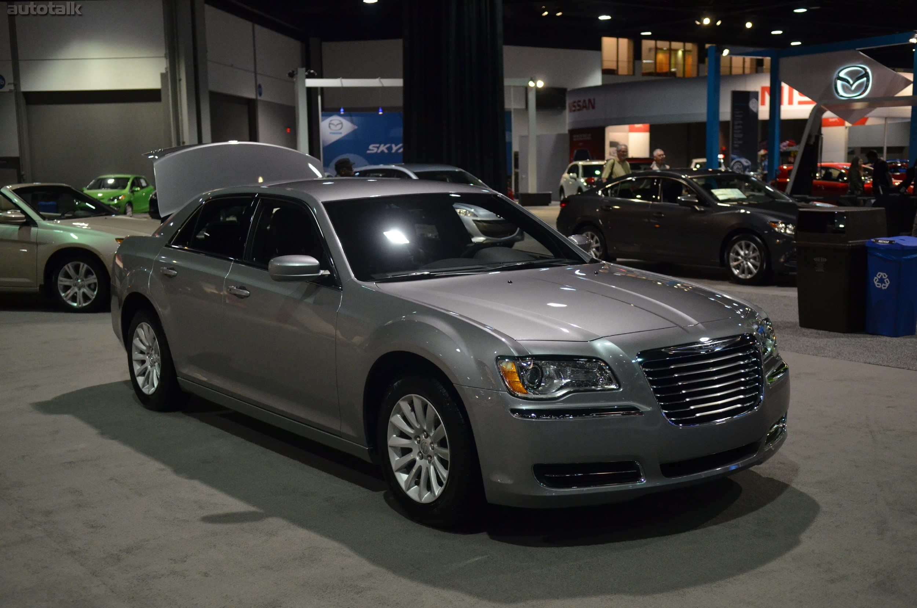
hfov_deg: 46.5
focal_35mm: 42
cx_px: 458
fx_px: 1068
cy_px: 304
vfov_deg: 31.8
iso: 1600
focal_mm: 28
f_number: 2.8
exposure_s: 1/125
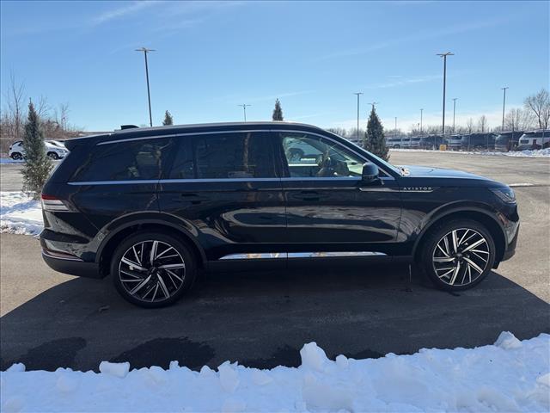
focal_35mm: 24
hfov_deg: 71.6
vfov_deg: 56.8
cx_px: 275
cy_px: 206
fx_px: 381
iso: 80
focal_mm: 6.76
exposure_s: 1/5714
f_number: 1.78
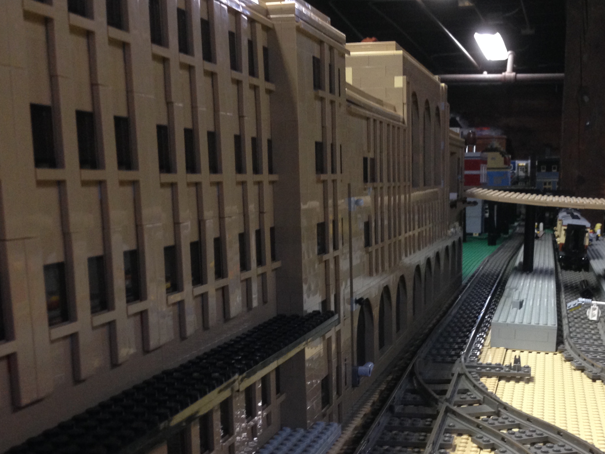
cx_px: 381
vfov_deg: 29.4
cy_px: 320
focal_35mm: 49
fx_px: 856
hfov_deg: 38.6
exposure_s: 1/20
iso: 160
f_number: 2.4
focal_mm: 4.12
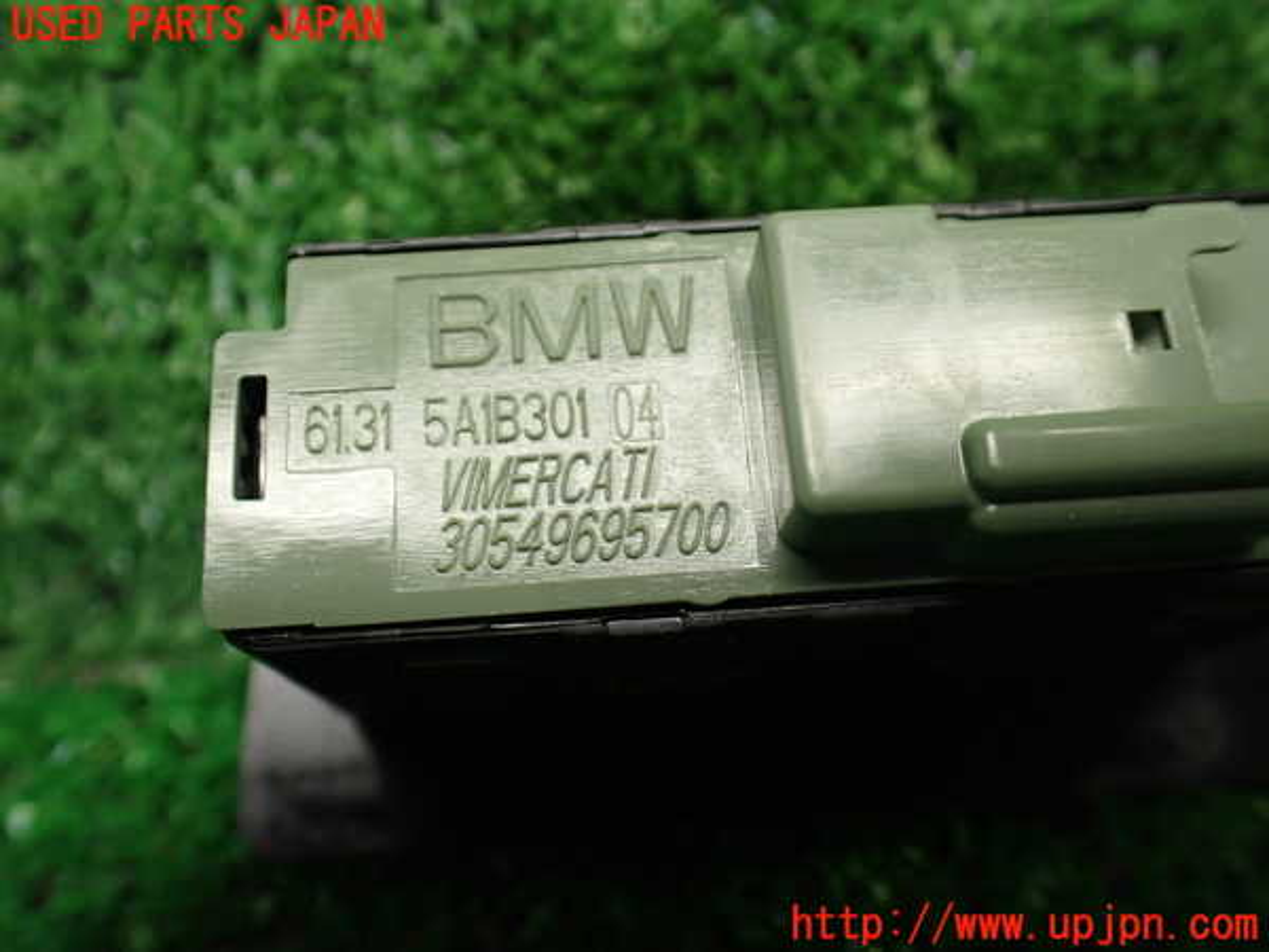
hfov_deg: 60.0
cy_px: 476
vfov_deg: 46.8
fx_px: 1100
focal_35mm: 30
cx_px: 634
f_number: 2.3
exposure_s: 1/125
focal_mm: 5.4
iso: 640
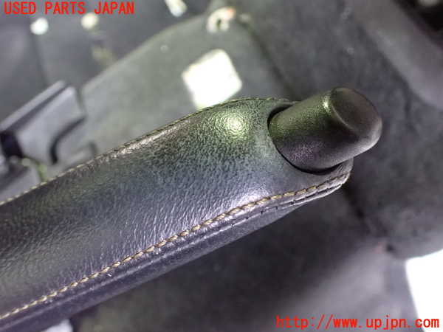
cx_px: 222
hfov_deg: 60.0
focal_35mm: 30
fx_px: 384
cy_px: 166
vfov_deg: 46.8
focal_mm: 5.4
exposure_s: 1/30
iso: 1600
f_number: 2.3
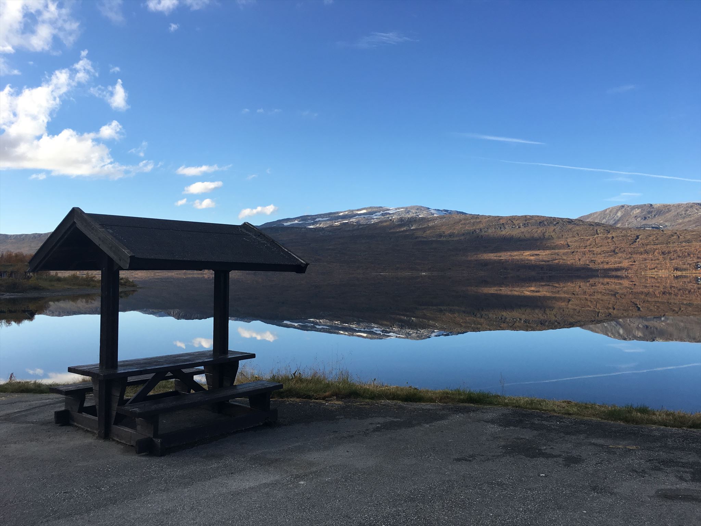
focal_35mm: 29
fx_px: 587
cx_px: 350
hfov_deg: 61.7
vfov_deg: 48.2
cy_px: 263
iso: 25
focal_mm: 4.15
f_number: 2.2
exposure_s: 1/905
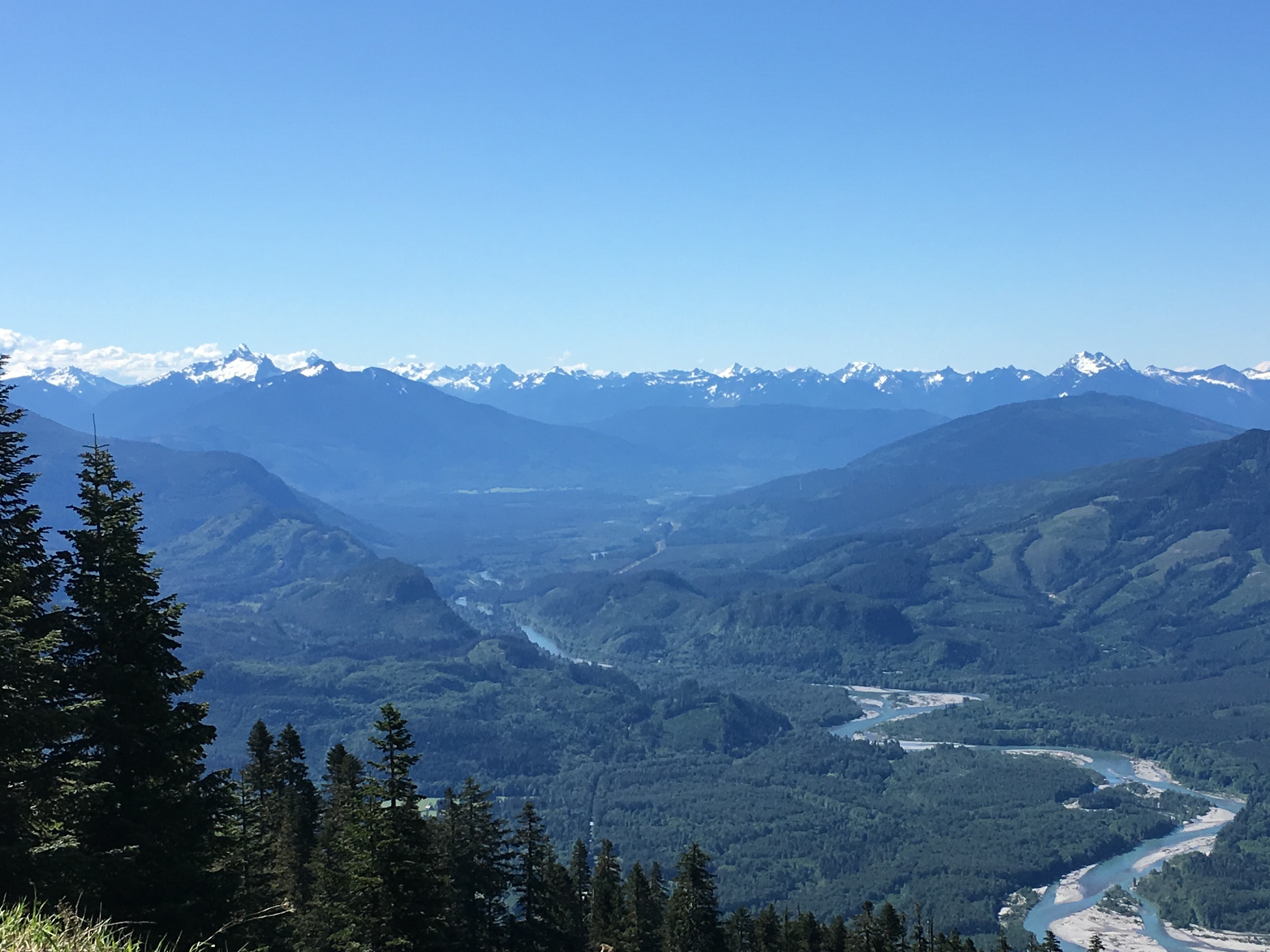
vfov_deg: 24.4
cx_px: 758
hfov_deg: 32.1
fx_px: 2201
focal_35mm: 60
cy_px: 574
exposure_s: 1/1570
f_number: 2.2
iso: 25
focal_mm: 4.15
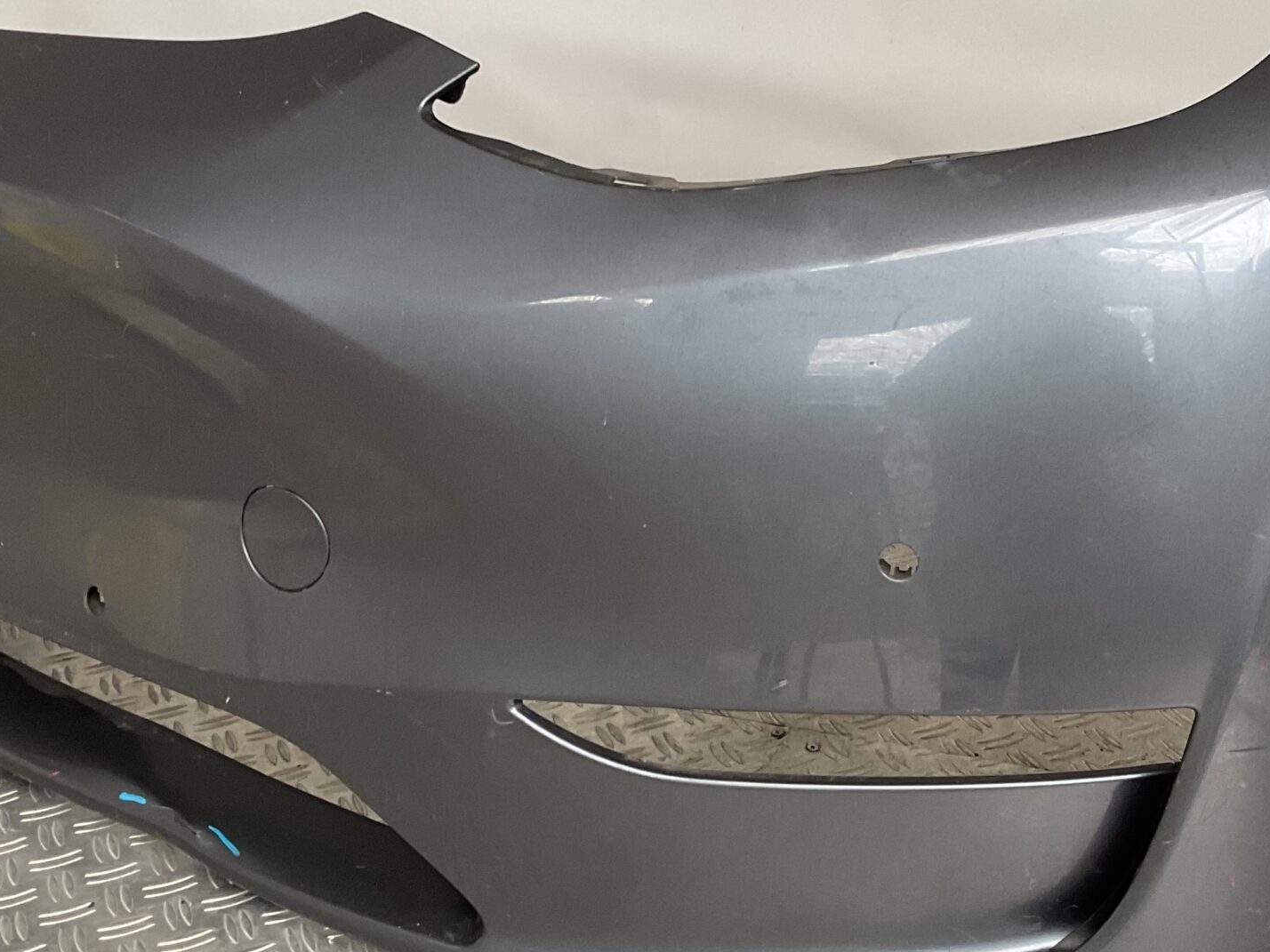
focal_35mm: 52
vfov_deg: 28.0
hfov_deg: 36.8
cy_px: 412
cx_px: 680
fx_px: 1908
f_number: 1.8
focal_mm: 3
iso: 80
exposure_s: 1/50
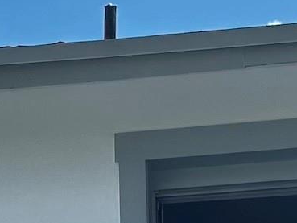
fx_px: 1785
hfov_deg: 9.5
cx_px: 48
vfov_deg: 7.0
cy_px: 390
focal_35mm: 208
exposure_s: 1/2532
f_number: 1.78
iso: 64
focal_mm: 6.86
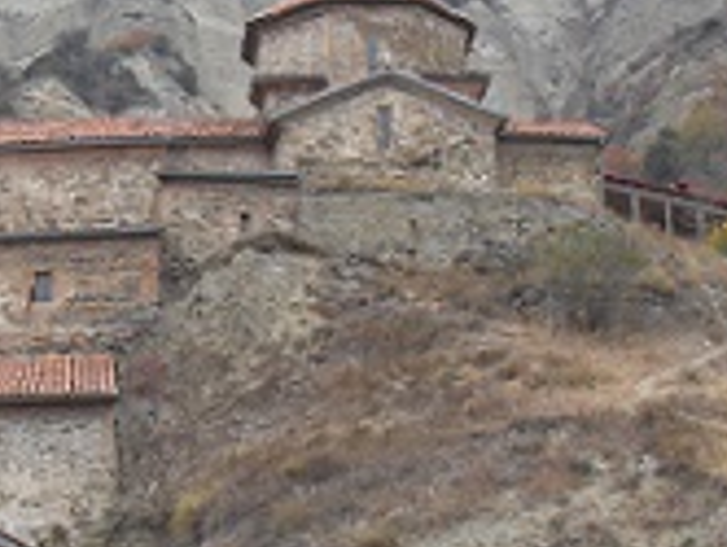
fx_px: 1704
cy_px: 383
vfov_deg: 18.2
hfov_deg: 24.1
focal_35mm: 81
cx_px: 333
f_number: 2.8
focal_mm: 6.3
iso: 80
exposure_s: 1/180
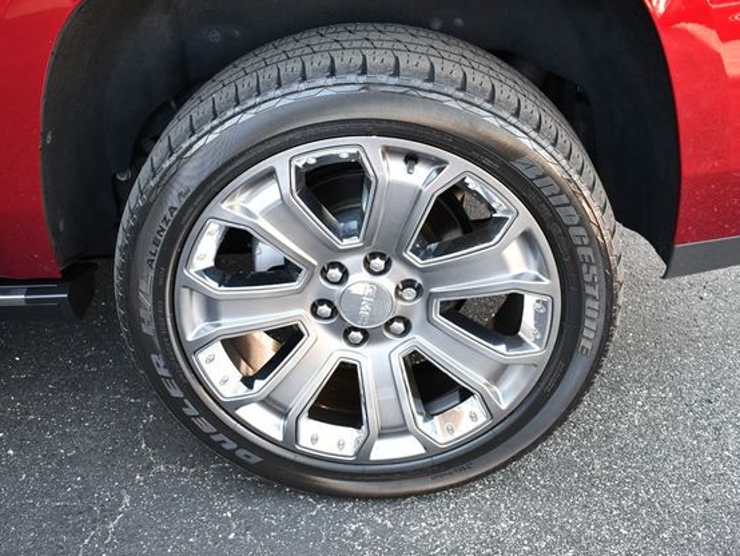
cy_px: 281
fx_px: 855
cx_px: 338
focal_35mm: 40
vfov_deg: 36.0
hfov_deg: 46.7
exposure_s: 1/200
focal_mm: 18
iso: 800
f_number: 3.5
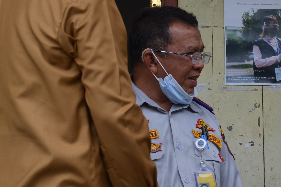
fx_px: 1491
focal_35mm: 191
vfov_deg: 7.2
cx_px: 251
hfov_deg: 10.7
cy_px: 42
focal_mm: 62
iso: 180
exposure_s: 1/250
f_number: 8
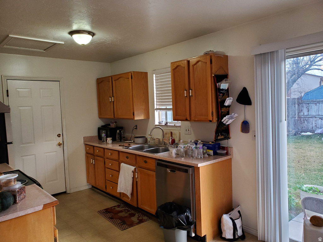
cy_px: 121
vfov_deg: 53.1
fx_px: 243
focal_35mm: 26
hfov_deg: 67.3
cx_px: 162
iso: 250
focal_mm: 4.3
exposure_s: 1/60
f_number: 2.4
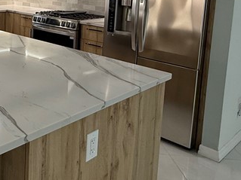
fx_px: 313
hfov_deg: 38.7
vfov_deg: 30.5
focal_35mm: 45
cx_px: 17
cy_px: 14
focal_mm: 2.22
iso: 125
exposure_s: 1/120
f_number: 2.2
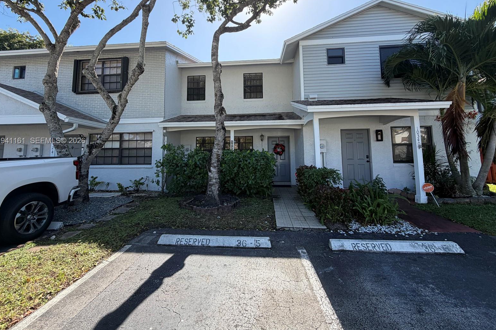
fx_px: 207
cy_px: 141
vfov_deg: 76.9
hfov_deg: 100.4
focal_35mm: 15
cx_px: 241
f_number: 2.2
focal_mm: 2.22
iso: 40
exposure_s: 1/502
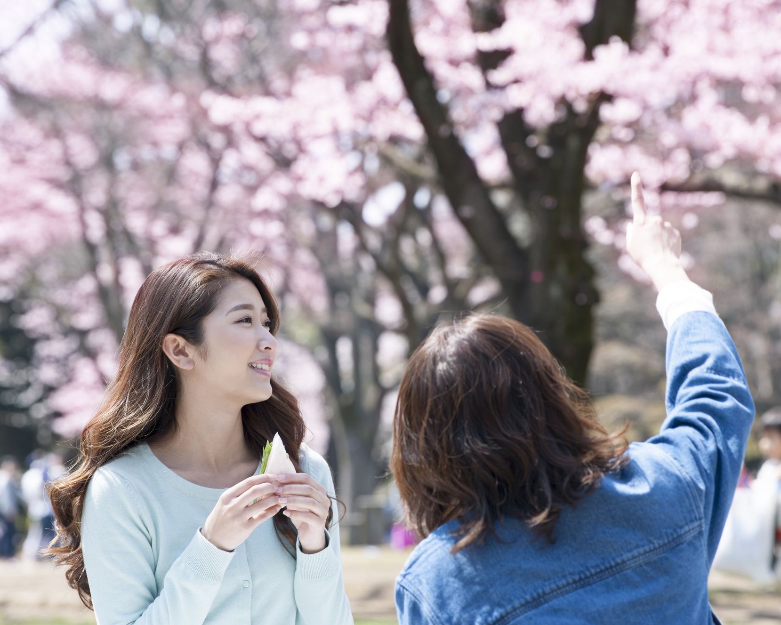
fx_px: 3792
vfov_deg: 9.4
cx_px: 405
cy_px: 313
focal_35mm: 164
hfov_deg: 11.8
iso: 100
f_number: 7.1
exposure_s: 1/160
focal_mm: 145
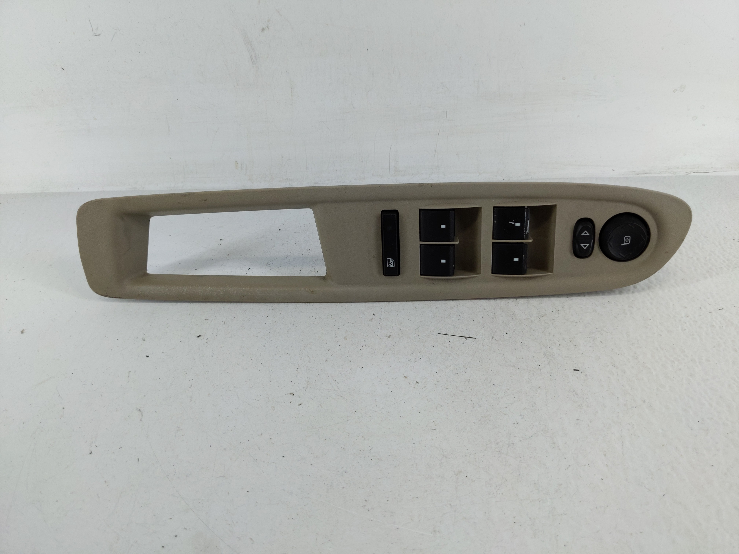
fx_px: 534
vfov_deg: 54.9
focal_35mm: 25
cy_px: 277
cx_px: 370
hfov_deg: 69.4
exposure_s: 1/126
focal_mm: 4.38
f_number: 1.73
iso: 60
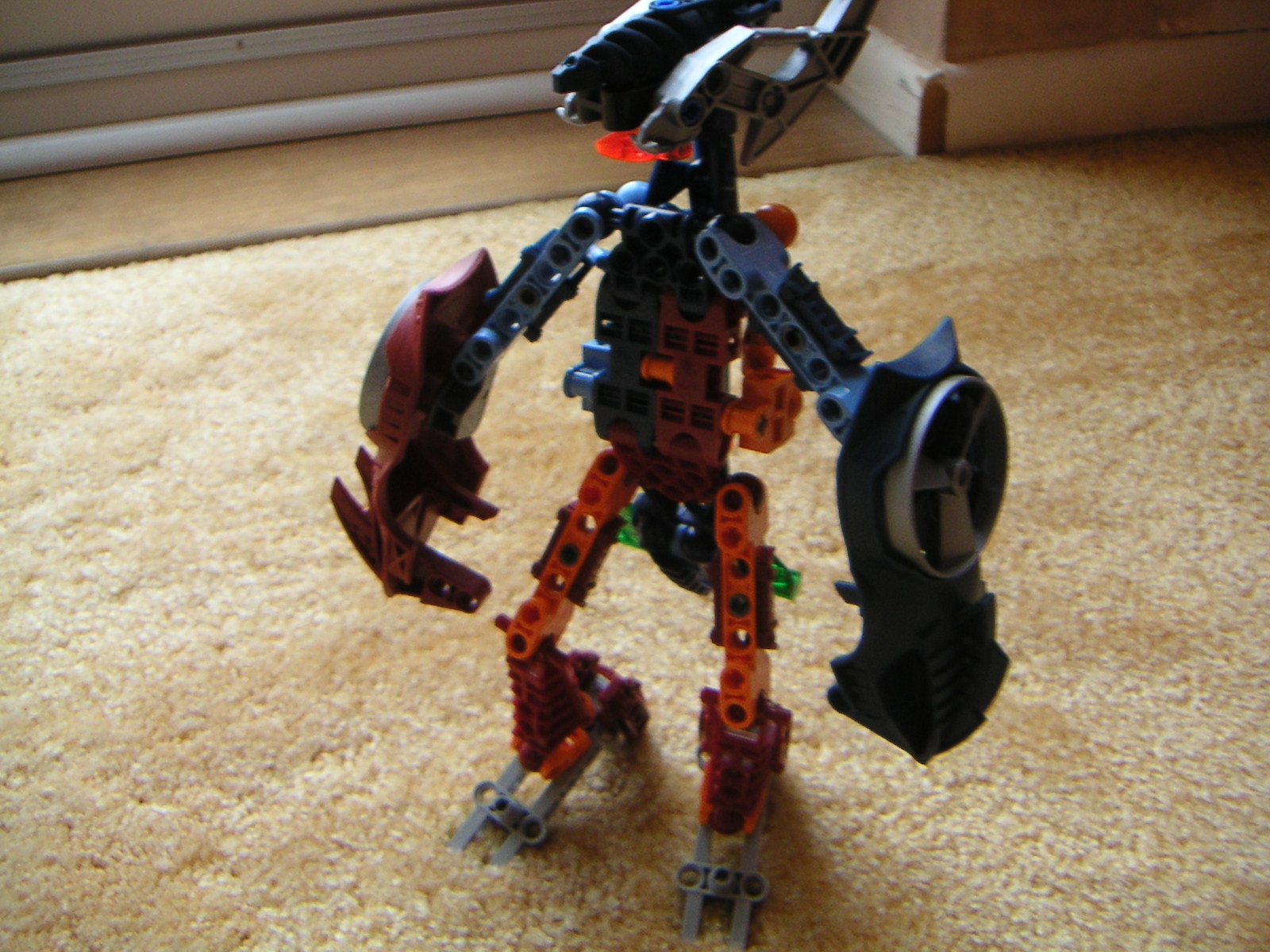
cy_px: 476
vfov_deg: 36.8
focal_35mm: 39
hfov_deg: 47.9
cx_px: 635
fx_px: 1431
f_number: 2.9
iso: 80
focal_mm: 5.1
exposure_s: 1/45
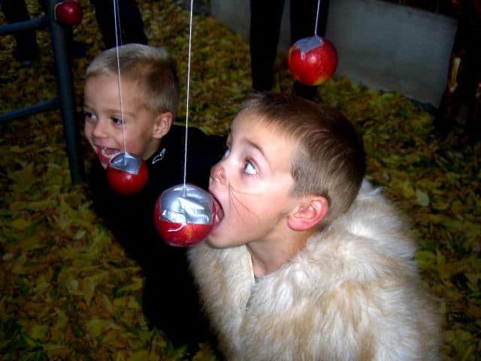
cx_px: 240
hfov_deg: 49.0
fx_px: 528
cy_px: 180
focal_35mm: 38
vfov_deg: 37.7
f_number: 2.8
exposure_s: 1/60
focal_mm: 7.9
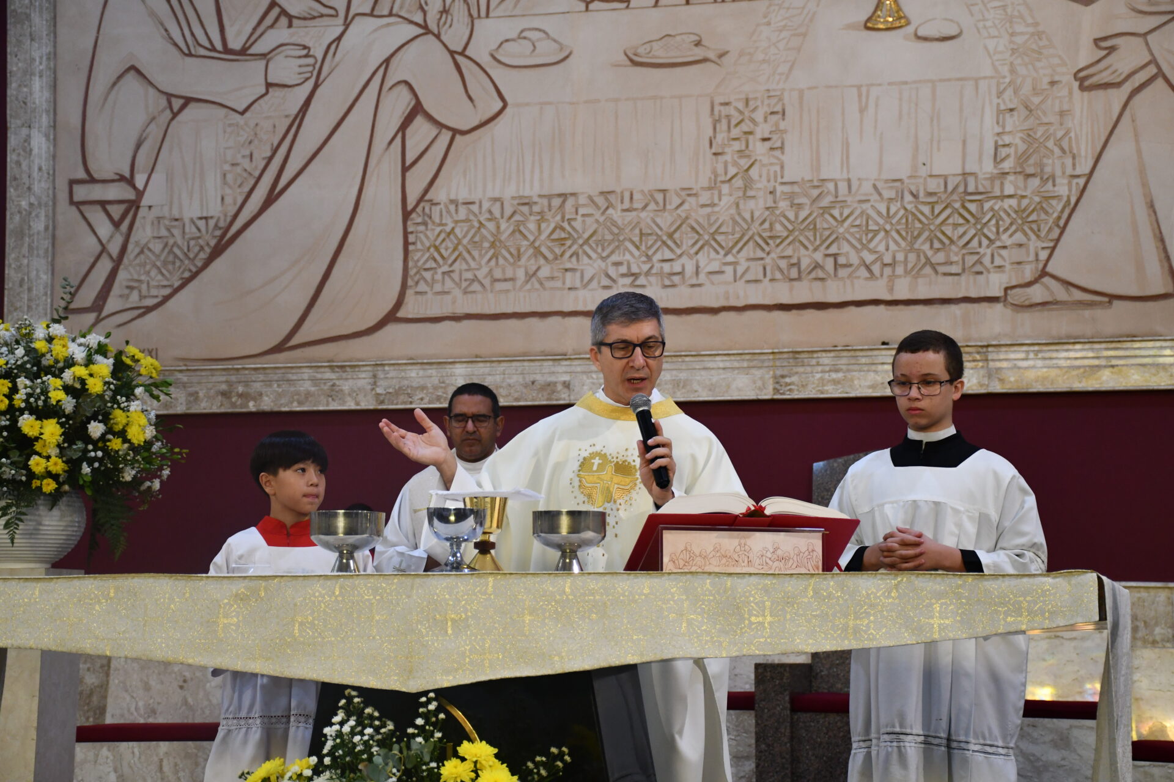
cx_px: 587
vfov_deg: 18.9
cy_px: 391
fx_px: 2348
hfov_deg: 28.1
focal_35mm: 72
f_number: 4.5
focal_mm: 48
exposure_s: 1/125
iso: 1250
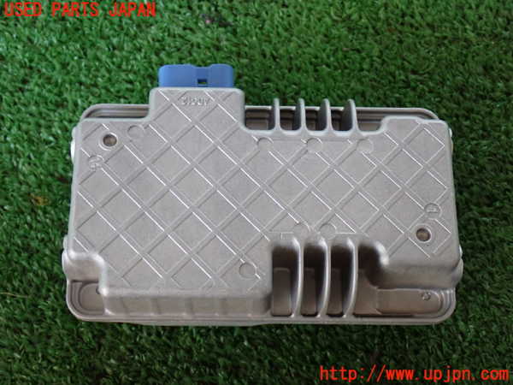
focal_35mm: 58
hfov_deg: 33.2
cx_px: 256
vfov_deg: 25.2
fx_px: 860
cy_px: 192
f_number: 3.5
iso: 800
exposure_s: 1/60
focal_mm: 10.35
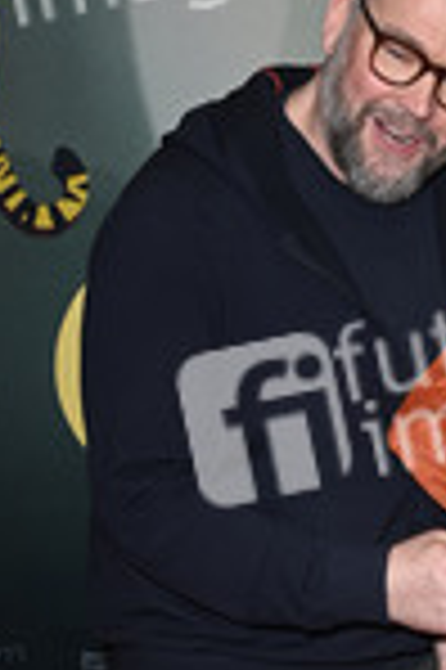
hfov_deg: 11.8
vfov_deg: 17.8
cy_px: 625
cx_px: 541
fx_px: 2105
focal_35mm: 113
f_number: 5.6
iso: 800
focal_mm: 42
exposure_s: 1/250
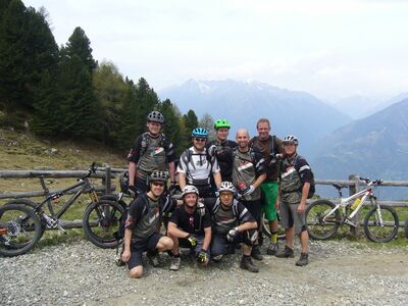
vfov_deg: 40.7
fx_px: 413
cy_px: 153
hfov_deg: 52.6
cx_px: 204
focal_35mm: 35
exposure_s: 1/250
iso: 80
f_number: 5.6
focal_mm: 5.8
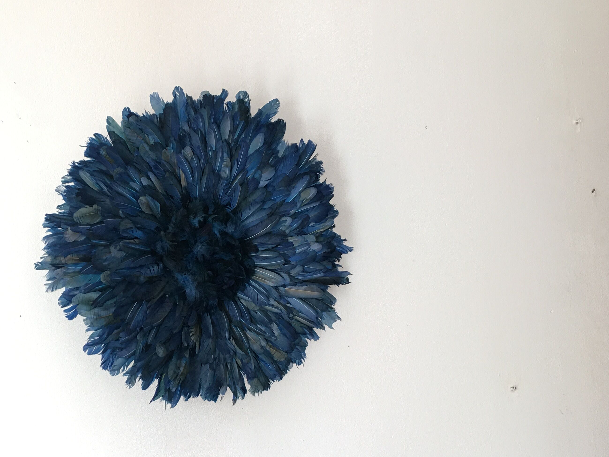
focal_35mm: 45
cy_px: 294
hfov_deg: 40.8
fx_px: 792
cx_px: 146
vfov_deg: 32.0
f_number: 2.2
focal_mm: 4.15
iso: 40
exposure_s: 1/33
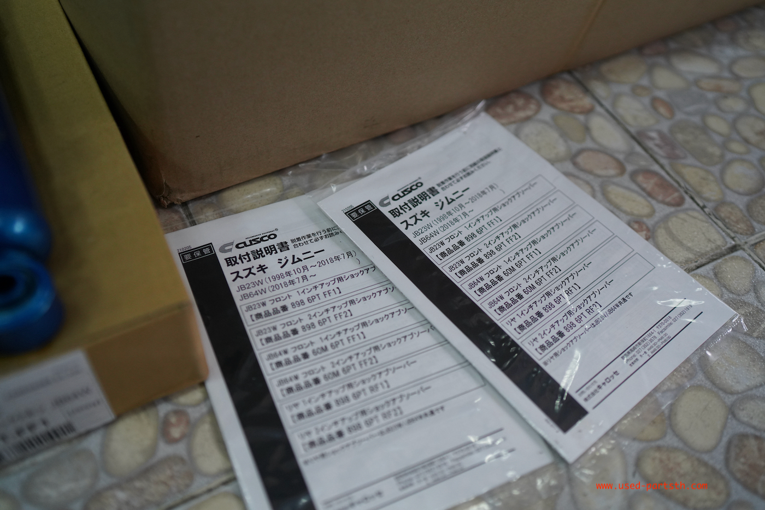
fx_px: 744
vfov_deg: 37.9
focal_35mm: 35
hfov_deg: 54.4
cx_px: 382
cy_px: 255
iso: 1600
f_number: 2
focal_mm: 35
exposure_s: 1/2000
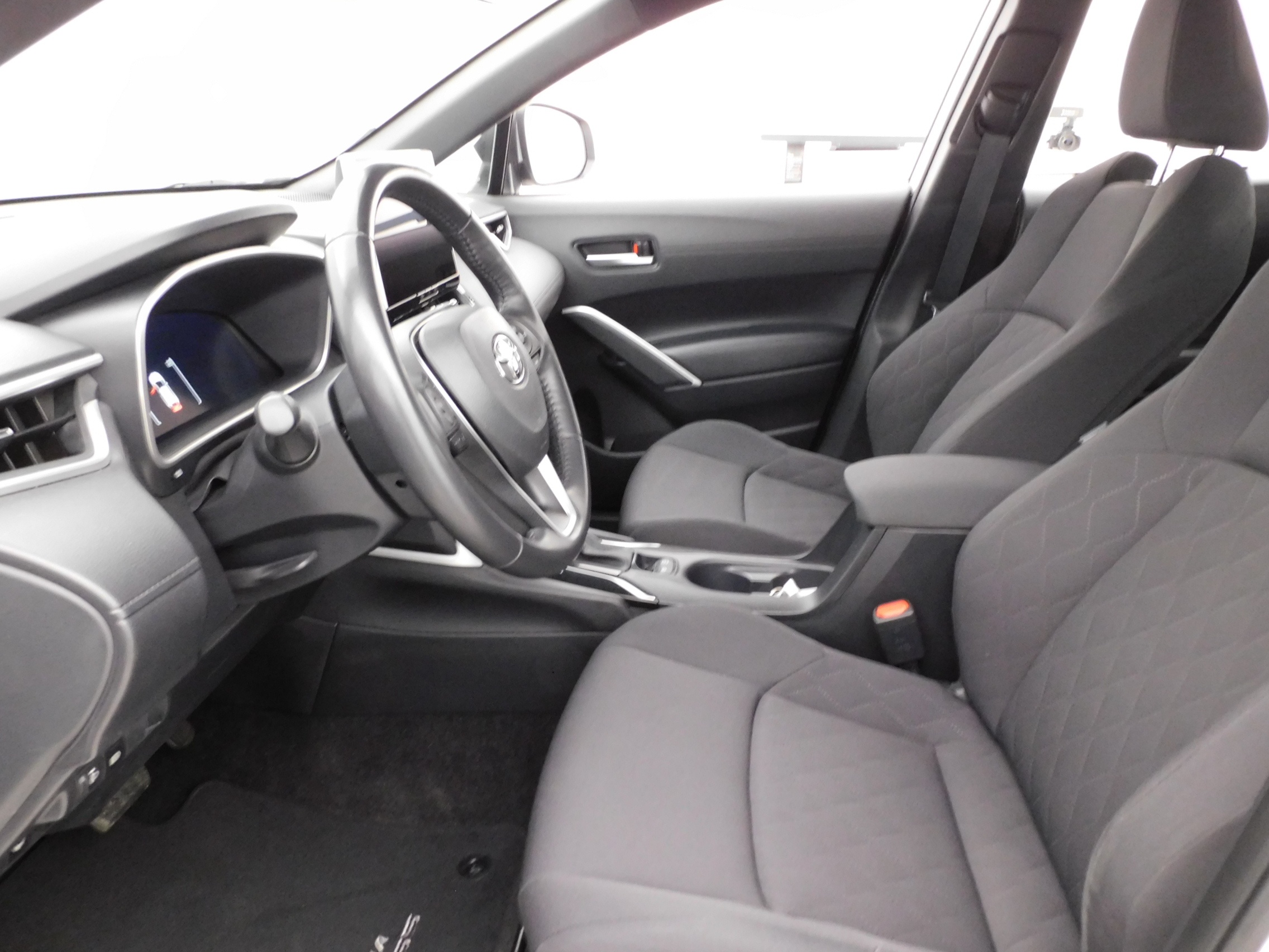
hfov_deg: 71.6
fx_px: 880
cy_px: 476
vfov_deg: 56.8
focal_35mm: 24
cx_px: 634
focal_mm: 4.3
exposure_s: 1/8
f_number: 3.3
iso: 560
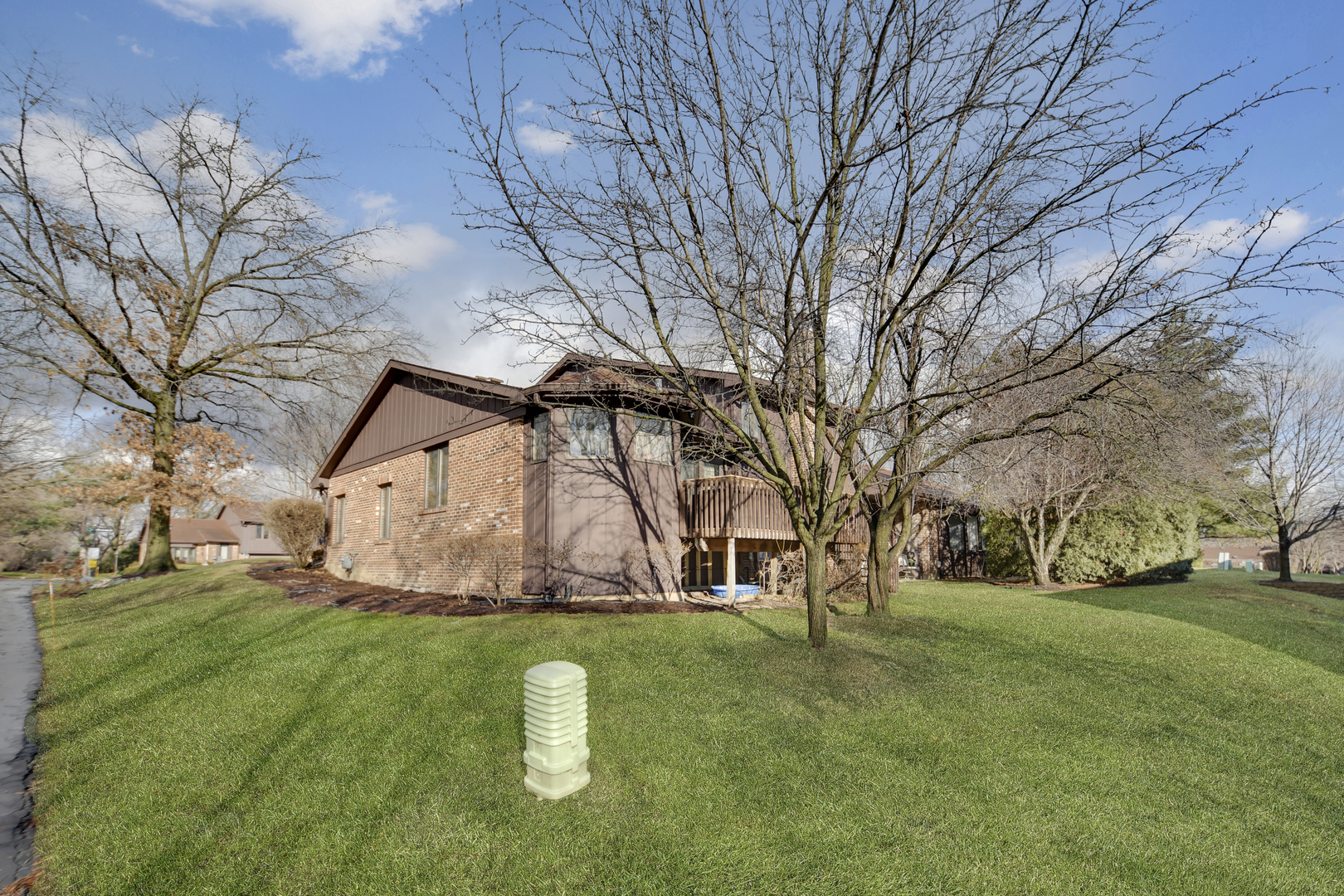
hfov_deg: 100.4
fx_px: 560
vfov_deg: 77.3
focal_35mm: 15
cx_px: 672
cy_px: 448
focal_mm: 10
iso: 200
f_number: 3.5
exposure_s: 1/8000
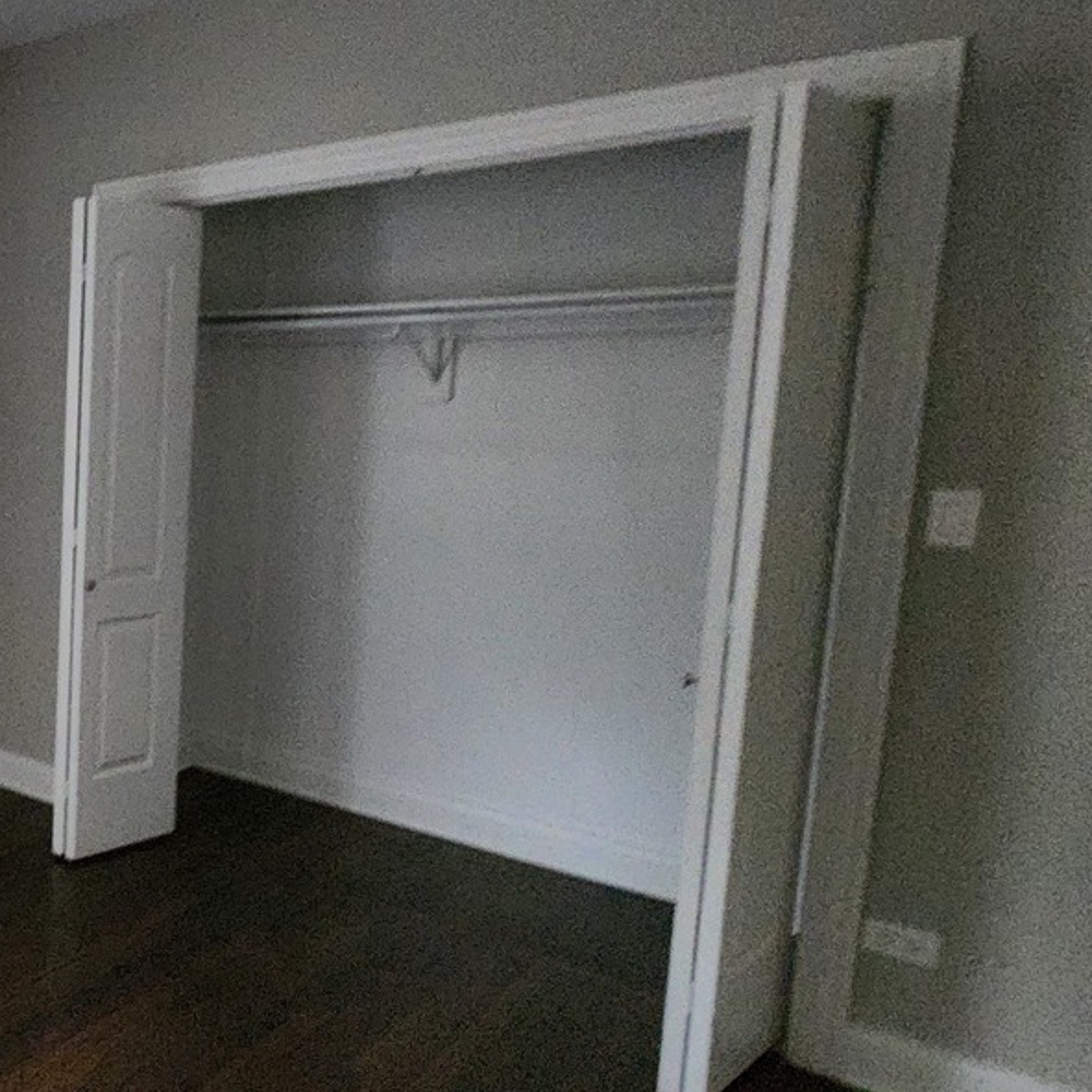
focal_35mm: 28
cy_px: 525
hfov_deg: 42.2
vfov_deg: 57.3
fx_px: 999
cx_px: -164
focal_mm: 2.2
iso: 640
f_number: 2.2
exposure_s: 1/30
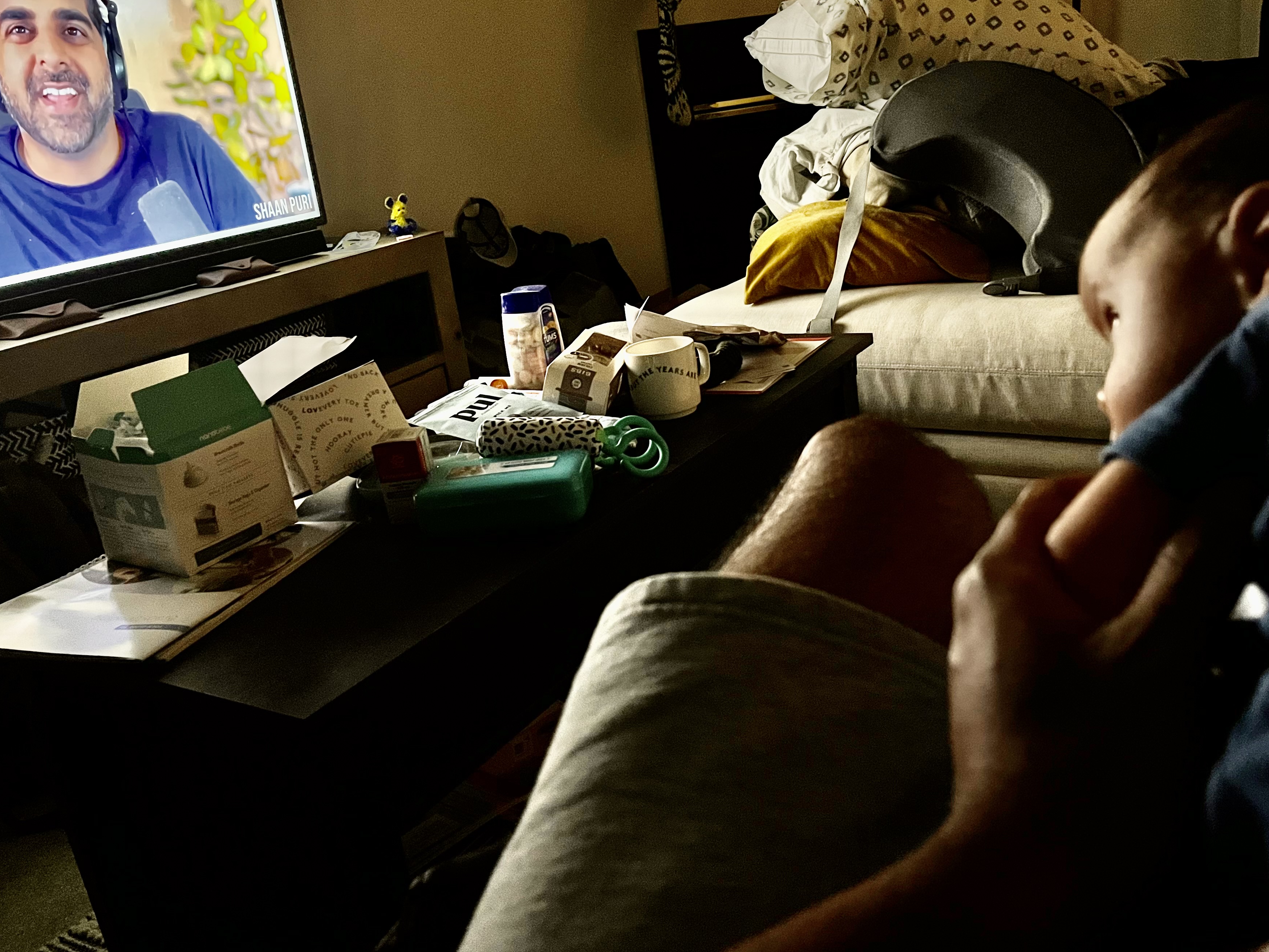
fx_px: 1100
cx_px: 671
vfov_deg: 46.7
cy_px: 422
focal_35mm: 30
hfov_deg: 59.9
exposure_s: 1/40
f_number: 1.6
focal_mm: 5.1
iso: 640
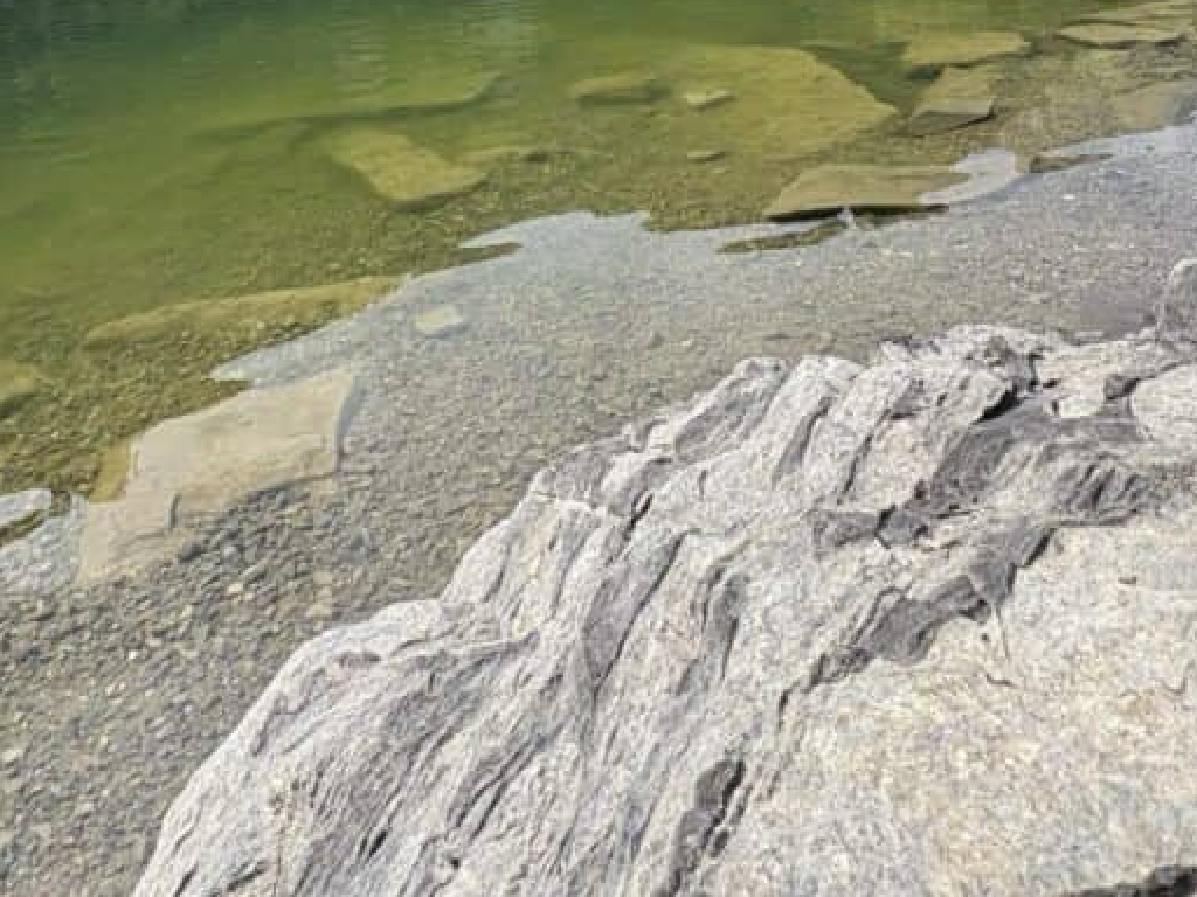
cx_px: 613
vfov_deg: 43.0
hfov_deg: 63.4
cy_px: 5
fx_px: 968
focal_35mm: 28
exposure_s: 1/433
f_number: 2.2
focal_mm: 2.22
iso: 40
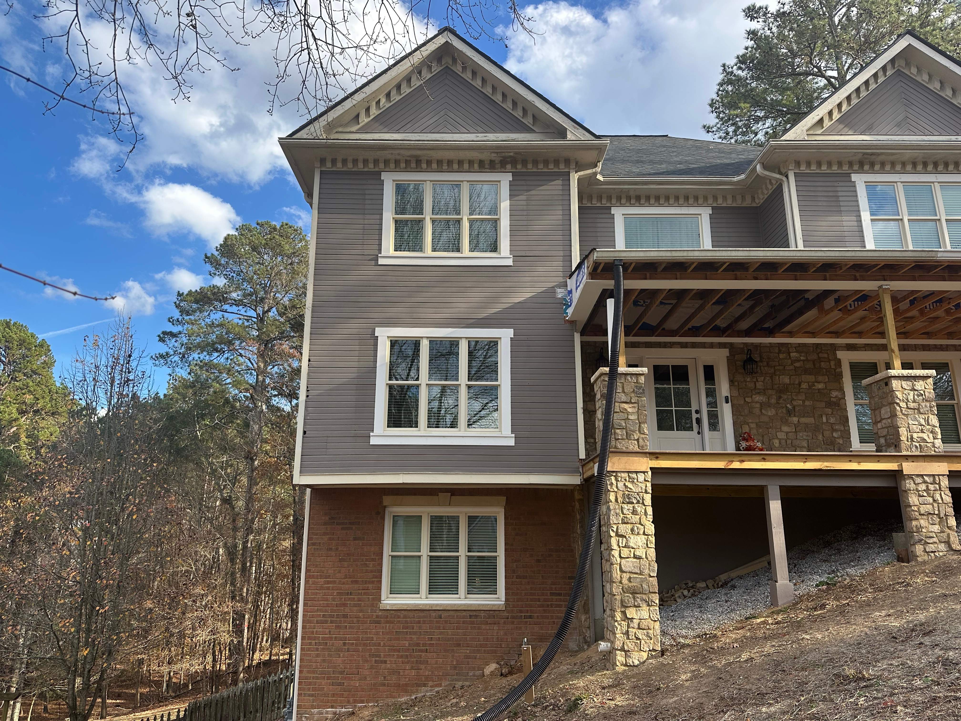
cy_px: 360
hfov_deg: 71.6
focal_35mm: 24
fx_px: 666
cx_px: 480
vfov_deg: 56.8
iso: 80
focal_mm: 6.86
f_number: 1.78
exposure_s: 1/1453
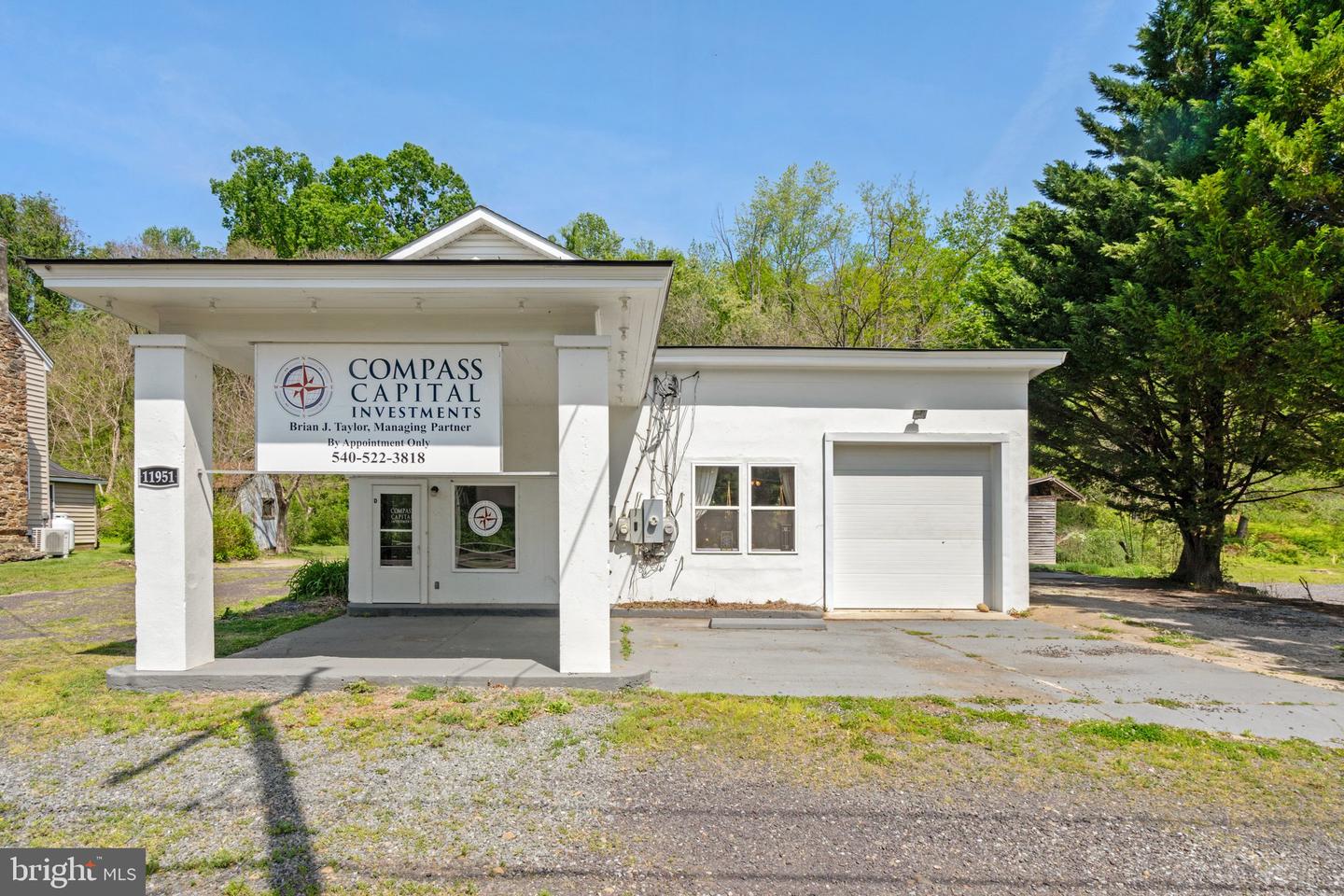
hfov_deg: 96.7
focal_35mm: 16
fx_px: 597
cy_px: 448
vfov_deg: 73.7
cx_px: 672
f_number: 14
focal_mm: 16
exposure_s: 1/320
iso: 250
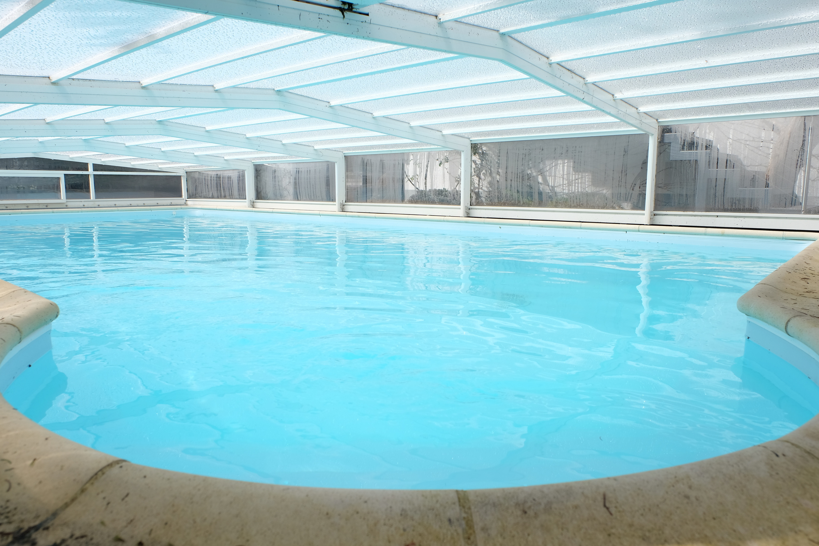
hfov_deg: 73.7
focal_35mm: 24
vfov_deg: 53.1
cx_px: 410
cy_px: 273
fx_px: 546
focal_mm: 16
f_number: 5.6
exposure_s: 1/420
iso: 200
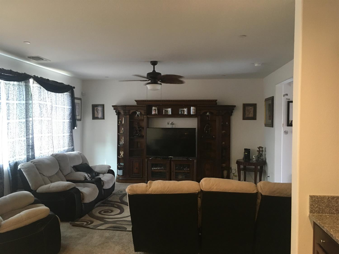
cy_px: 127
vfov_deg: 48.2
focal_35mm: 29
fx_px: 284
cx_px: 170
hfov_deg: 61.7
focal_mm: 4.15
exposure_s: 1/30
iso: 160
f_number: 2.2
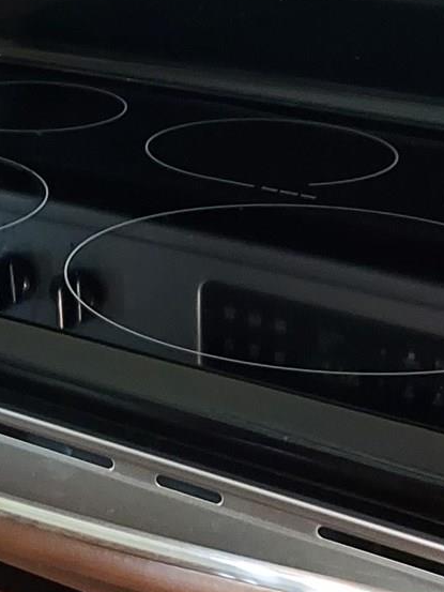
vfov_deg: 19.6
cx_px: -381
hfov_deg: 13.2
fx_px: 1710
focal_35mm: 100
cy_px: 378
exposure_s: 1/30
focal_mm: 4.6
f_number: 1.8
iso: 400
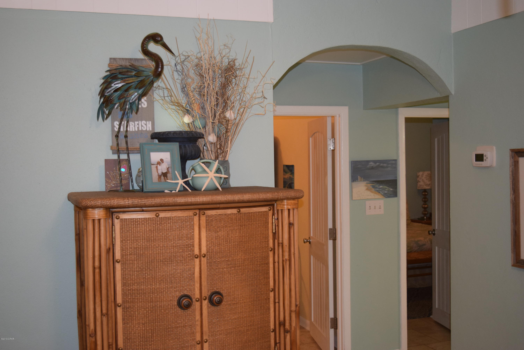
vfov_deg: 31.9
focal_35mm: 42
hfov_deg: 46.4
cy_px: 175
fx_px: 611
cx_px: 262
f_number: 4.2
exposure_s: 1/60
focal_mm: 28
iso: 1000
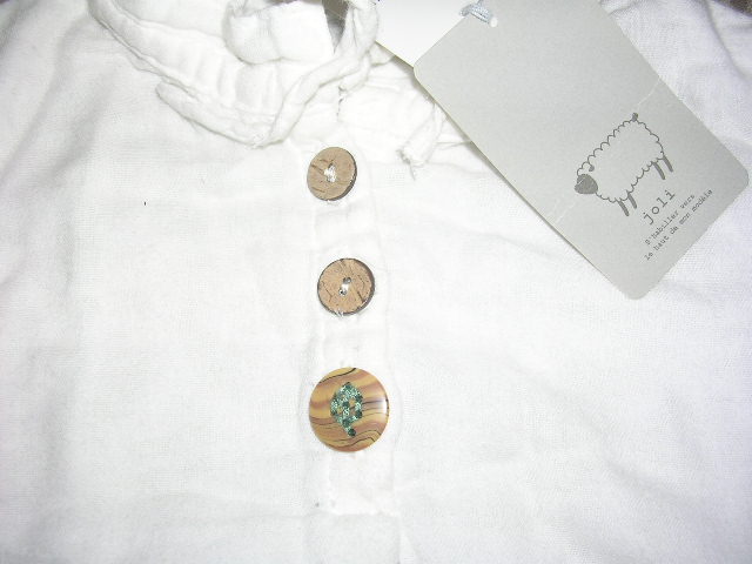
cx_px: 376
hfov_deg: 49.0
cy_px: 282
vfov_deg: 37.7
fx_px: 826
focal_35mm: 38
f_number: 2.8
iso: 50
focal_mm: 5.8
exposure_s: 1/60.1
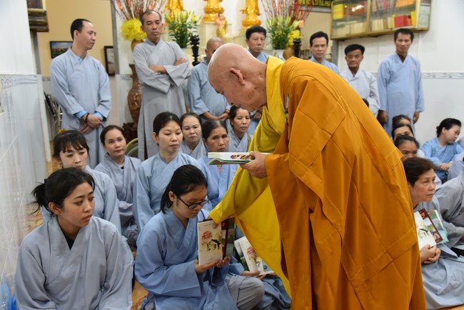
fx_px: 400
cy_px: 155
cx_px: 232
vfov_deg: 42.4
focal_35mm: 31
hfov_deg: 60.3
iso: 1600
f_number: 5
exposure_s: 1/100
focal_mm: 31
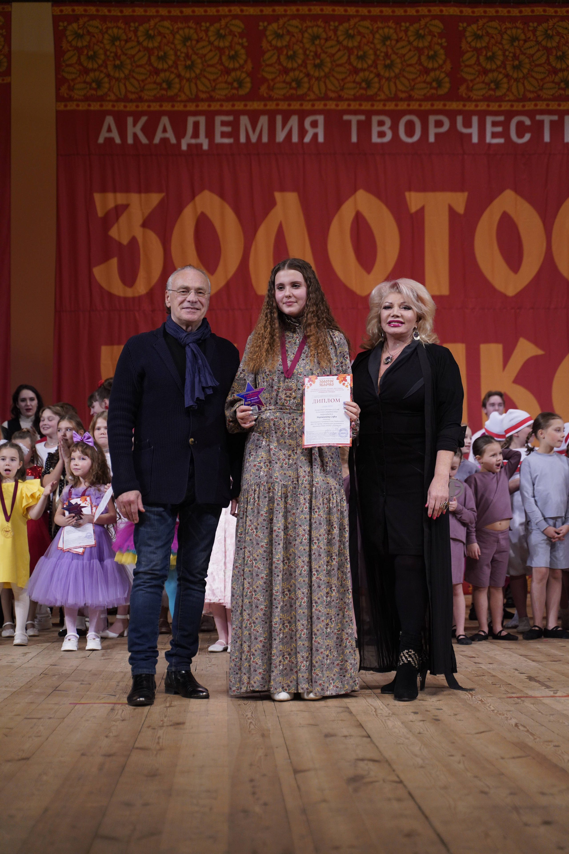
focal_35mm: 58
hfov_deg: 23.4
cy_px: 427
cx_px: 284
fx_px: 1375
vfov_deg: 34.5
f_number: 2.8
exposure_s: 1/400
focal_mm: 58
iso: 1250
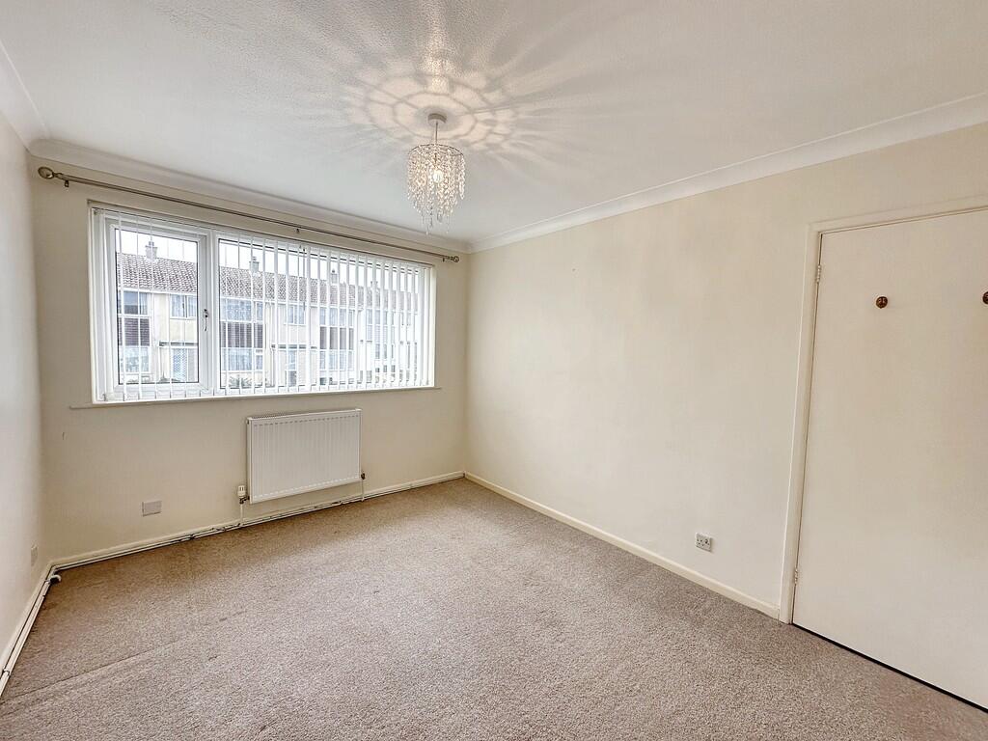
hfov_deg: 102.1
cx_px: 494
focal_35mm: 14
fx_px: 400
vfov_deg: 85.7
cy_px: 370
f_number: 2.2
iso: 40
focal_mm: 2.2
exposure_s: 1/412
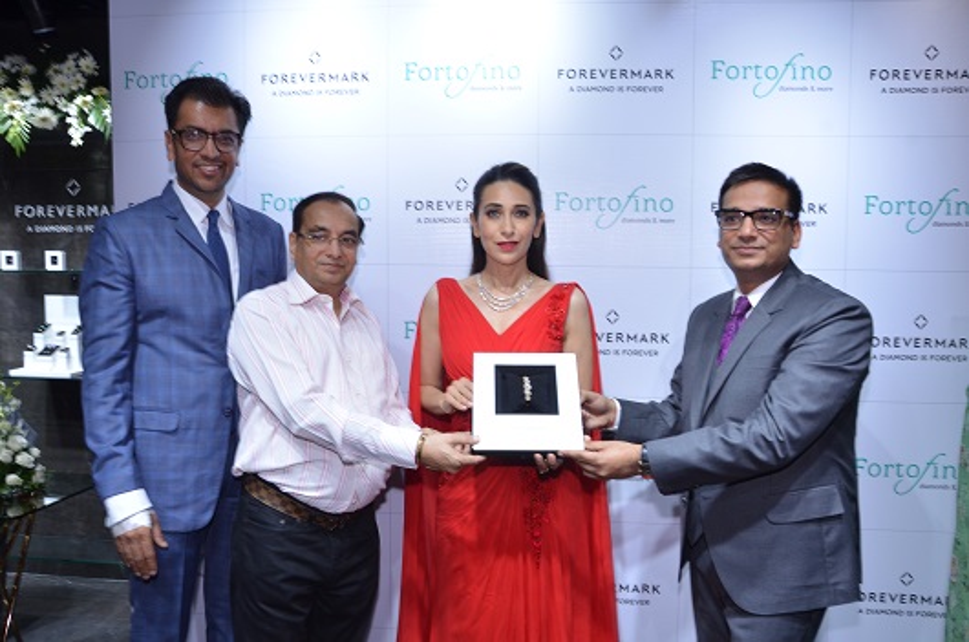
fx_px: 846
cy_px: 321
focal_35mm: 32
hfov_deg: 59.6
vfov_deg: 41.5
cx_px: 484
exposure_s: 1/100
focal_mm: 21
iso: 500
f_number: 8
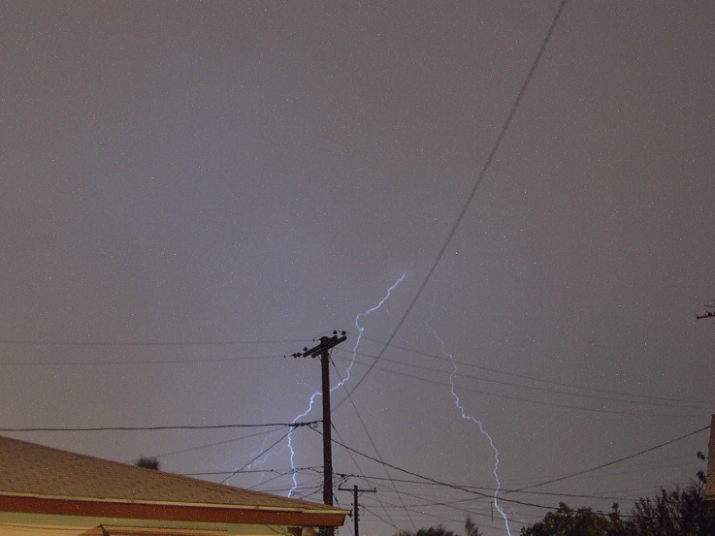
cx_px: 264
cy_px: 279
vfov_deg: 22.3
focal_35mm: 66
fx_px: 1363
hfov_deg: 29.3
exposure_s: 8
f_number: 2.8
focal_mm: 8
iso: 100
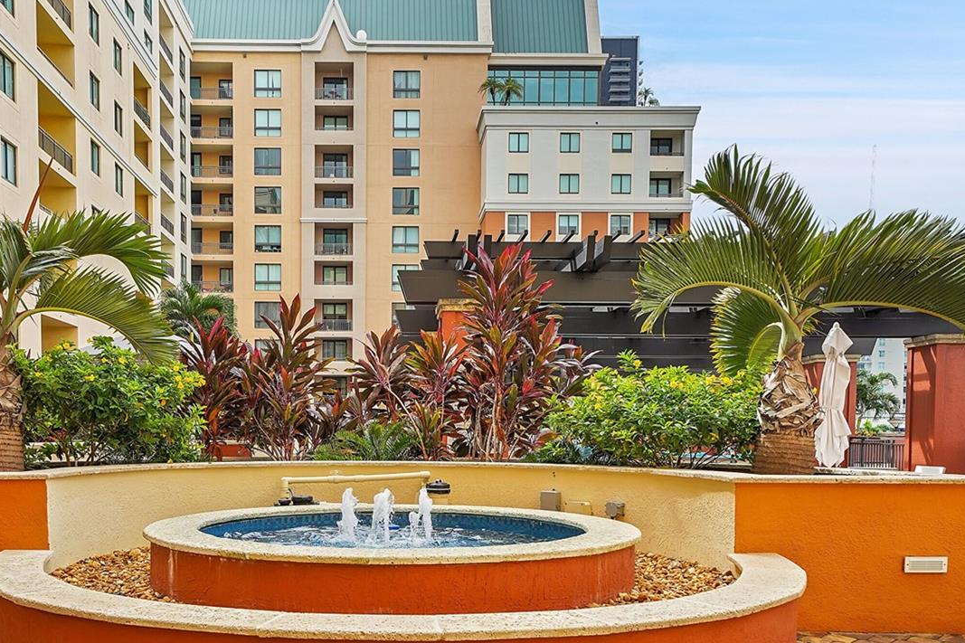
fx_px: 884
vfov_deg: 39.1
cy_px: 467
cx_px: 389
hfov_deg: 56.8
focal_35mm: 33
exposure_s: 1/320
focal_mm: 22
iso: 400
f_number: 8
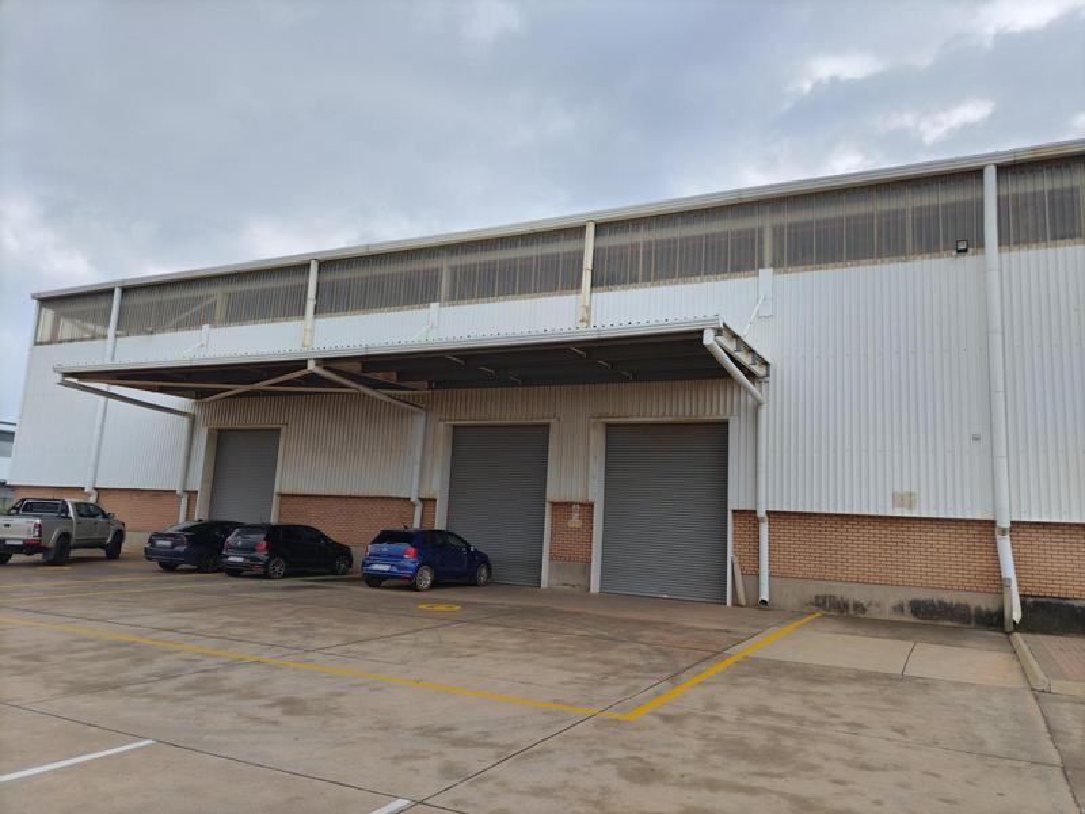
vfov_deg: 53.1
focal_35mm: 26
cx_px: 542
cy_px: 407
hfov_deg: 67.3
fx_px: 815
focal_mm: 4.7
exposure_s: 1/720
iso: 100
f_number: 1.8
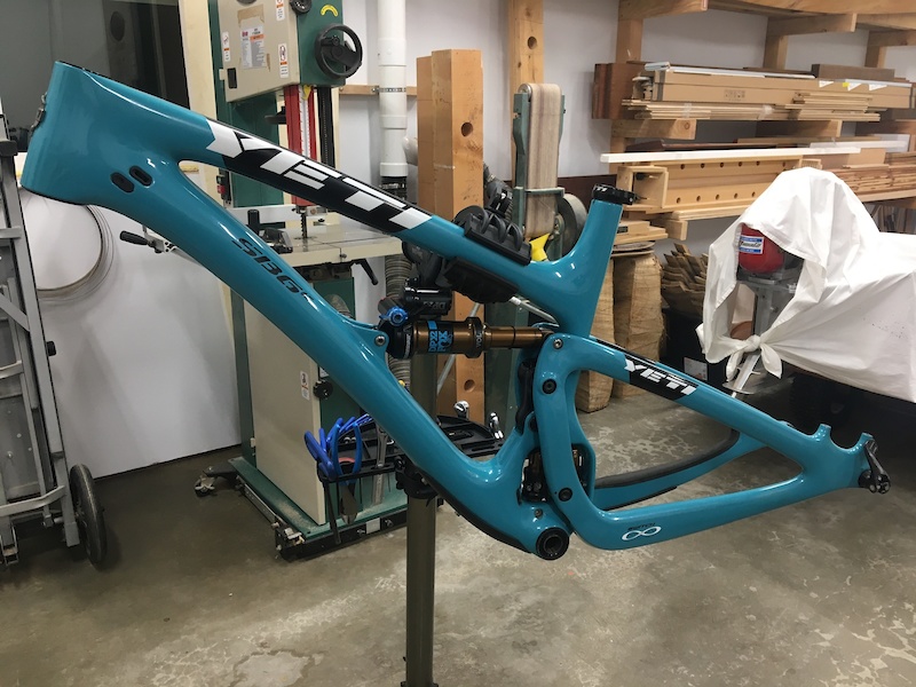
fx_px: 767
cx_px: 458
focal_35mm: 29
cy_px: 344
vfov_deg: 48.2
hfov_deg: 61.7
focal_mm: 4.15
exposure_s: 1/30
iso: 64
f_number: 2.2
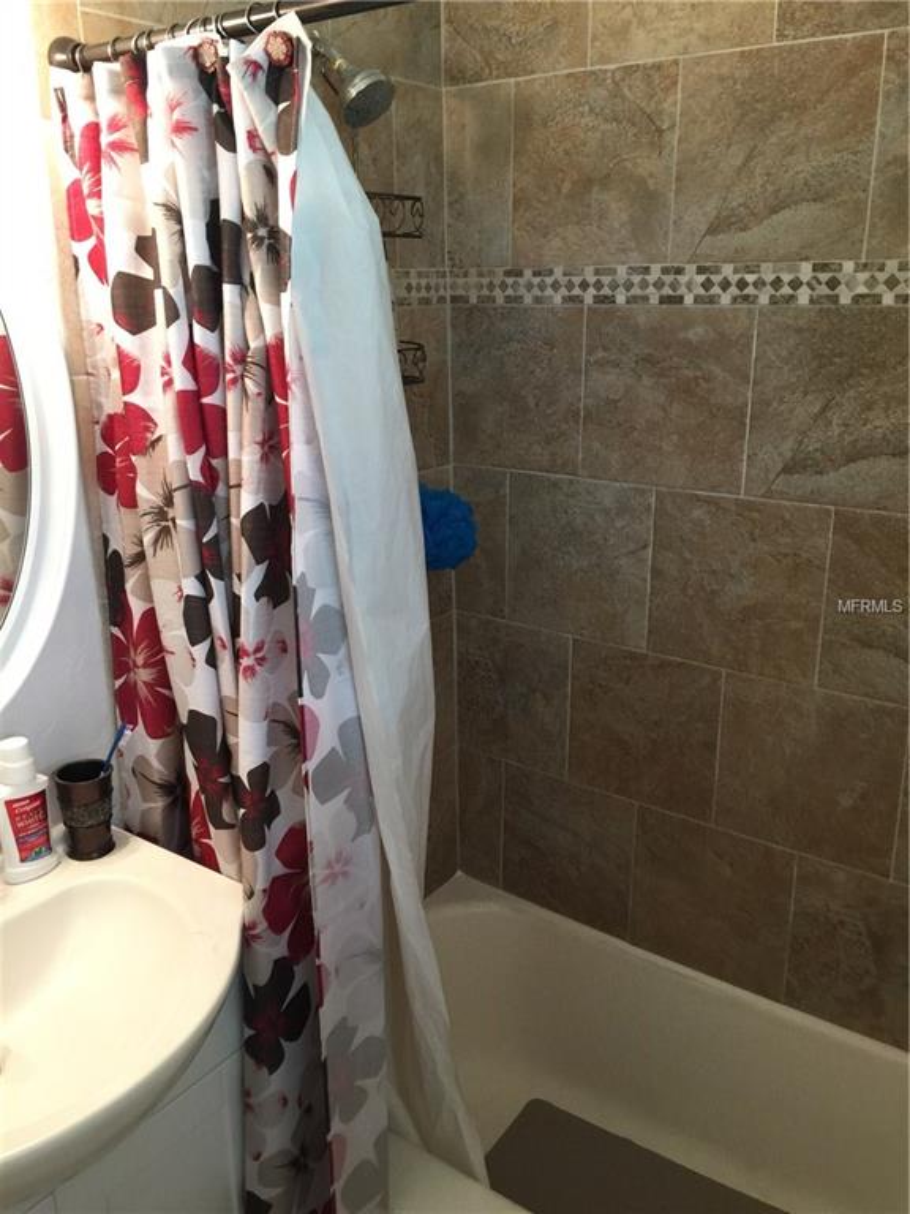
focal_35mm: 29
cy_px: 607
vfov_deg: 61.7
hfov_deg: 48.2
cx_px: 455
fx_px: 1016
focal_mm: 4.15
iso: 64
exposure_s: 1/15
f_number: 2.2
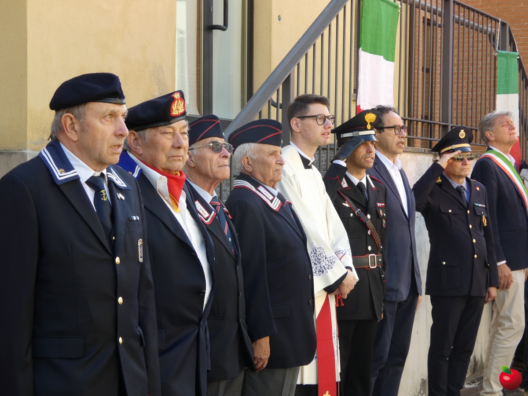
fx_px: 1327
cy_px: 198
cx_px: 264
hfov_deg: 22.5
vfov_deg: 17.0
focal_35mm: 87
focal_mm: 15.6
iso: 125
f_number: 4.6
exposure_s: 1/80
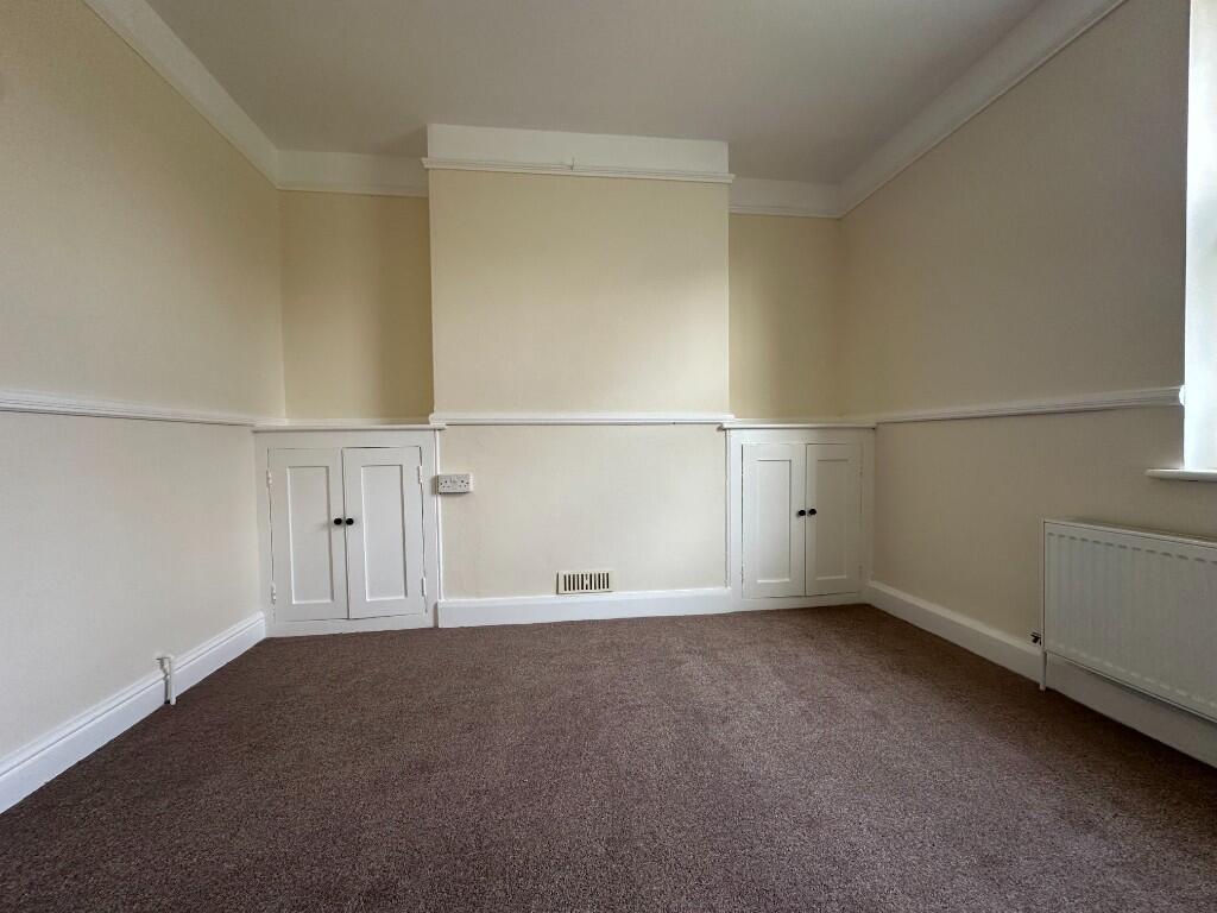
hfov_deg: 102.1
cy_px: 456
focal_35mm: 14
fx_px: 492
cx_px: 608
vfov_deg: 85.7
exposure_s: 1/99
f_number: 2.2
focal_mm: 2.22
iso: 125
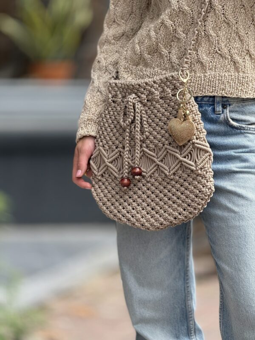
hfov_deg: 12.3
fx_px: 1179
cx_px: 128
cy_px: 170
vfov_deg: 16.4
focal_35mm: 120
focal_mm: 15.66
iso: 64
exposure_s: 1/421
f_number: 2.8
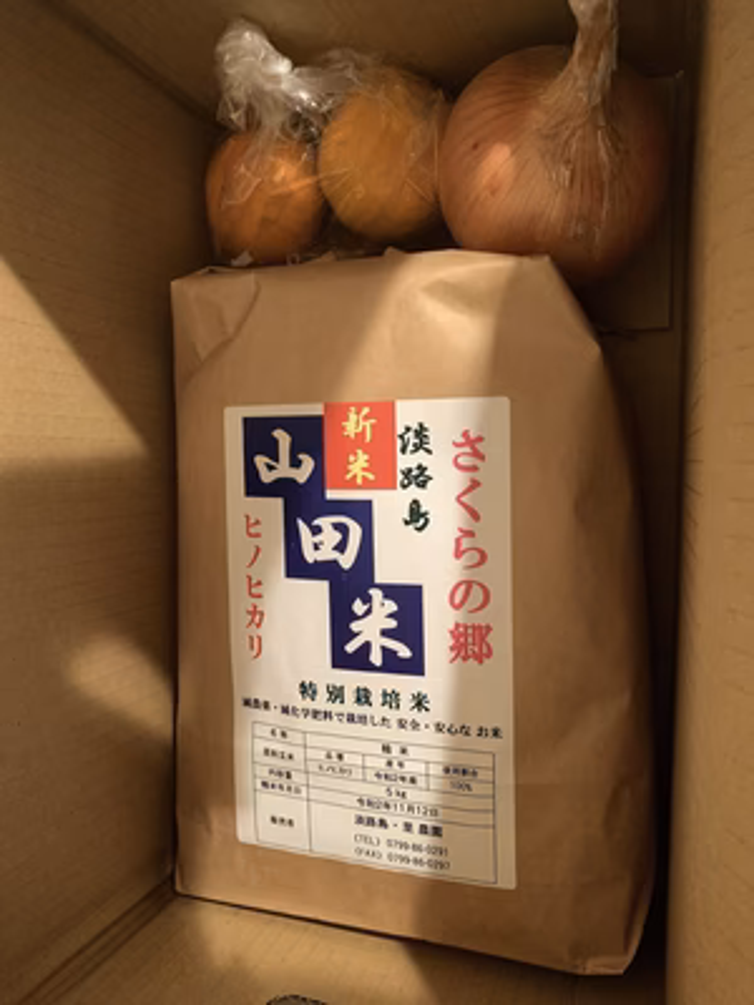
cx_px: 377
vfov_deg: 67.3
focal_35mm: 26
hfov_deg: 53.1
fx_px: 755
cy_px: 502
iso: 500
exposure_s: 1/25
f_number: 1.8
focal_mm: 4.25
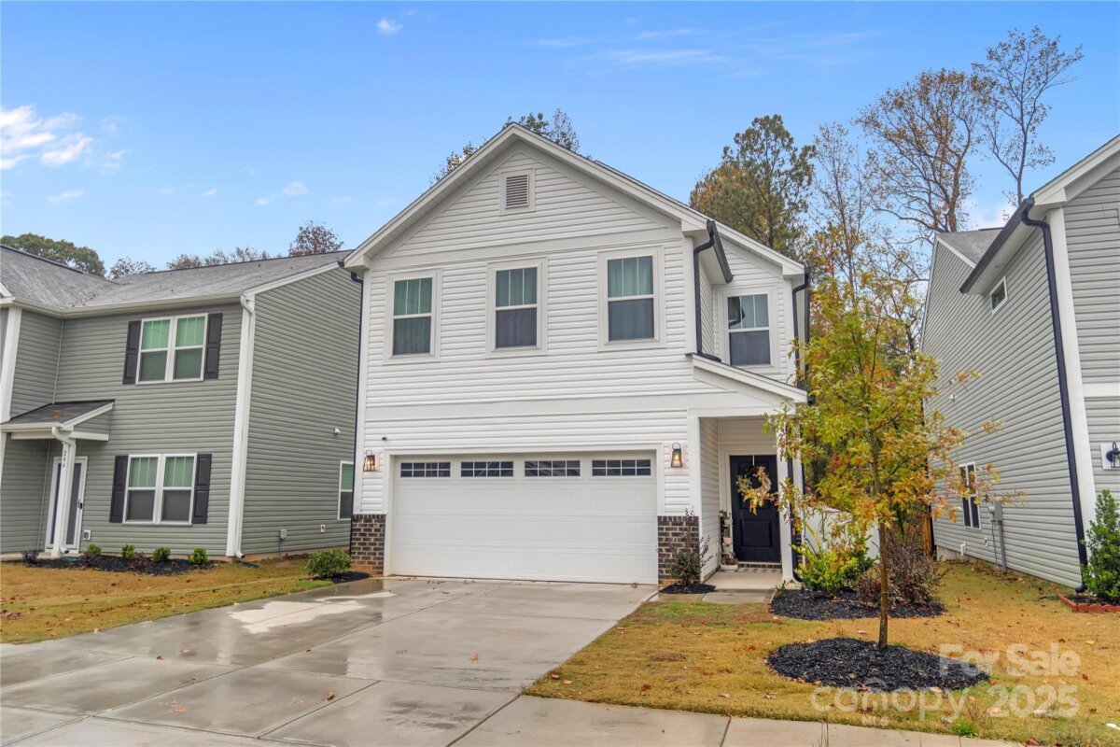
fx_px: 747
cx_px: 560
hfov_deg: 73.7
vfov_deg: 53.1
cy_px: 374
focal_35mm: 24
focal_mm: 16
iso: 100
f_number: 4
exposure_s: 1/100
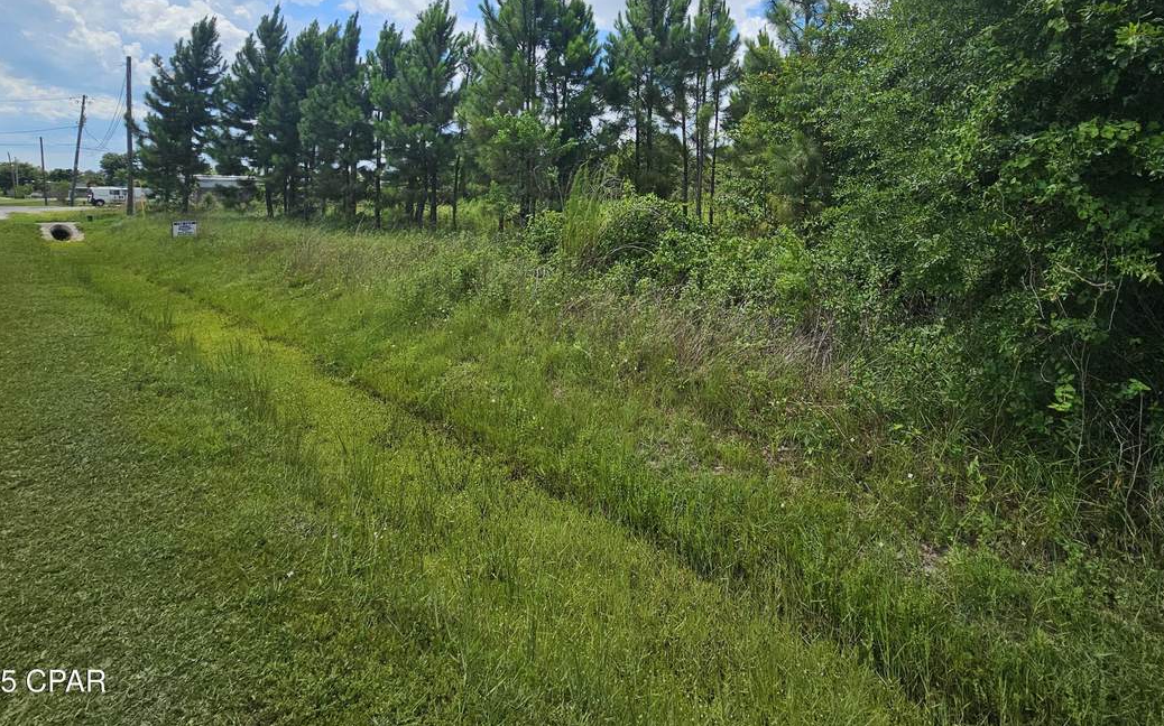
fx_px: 539
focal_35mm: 17
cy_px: 193
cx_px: 643
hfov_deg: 94.0
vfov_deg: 64.4
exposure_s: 1/2993
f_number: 2.2
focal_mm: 2.2
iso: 50
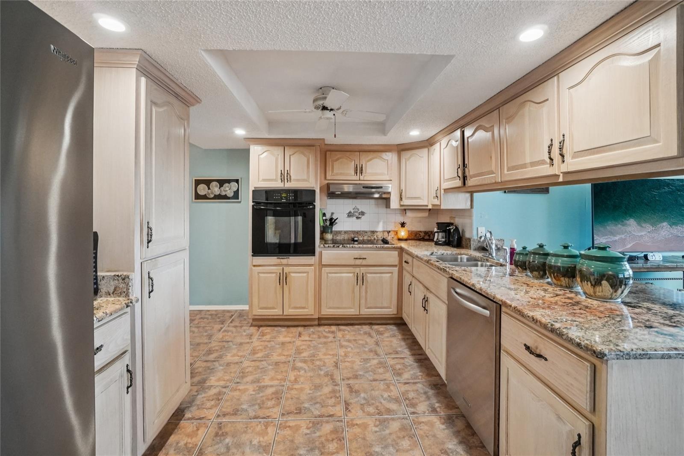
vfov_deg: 77.3
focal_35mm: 15
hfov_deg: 100.4
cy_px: 228
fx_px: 285
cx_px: 342
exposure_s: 1/30
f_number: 8
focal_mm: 10
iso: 2000
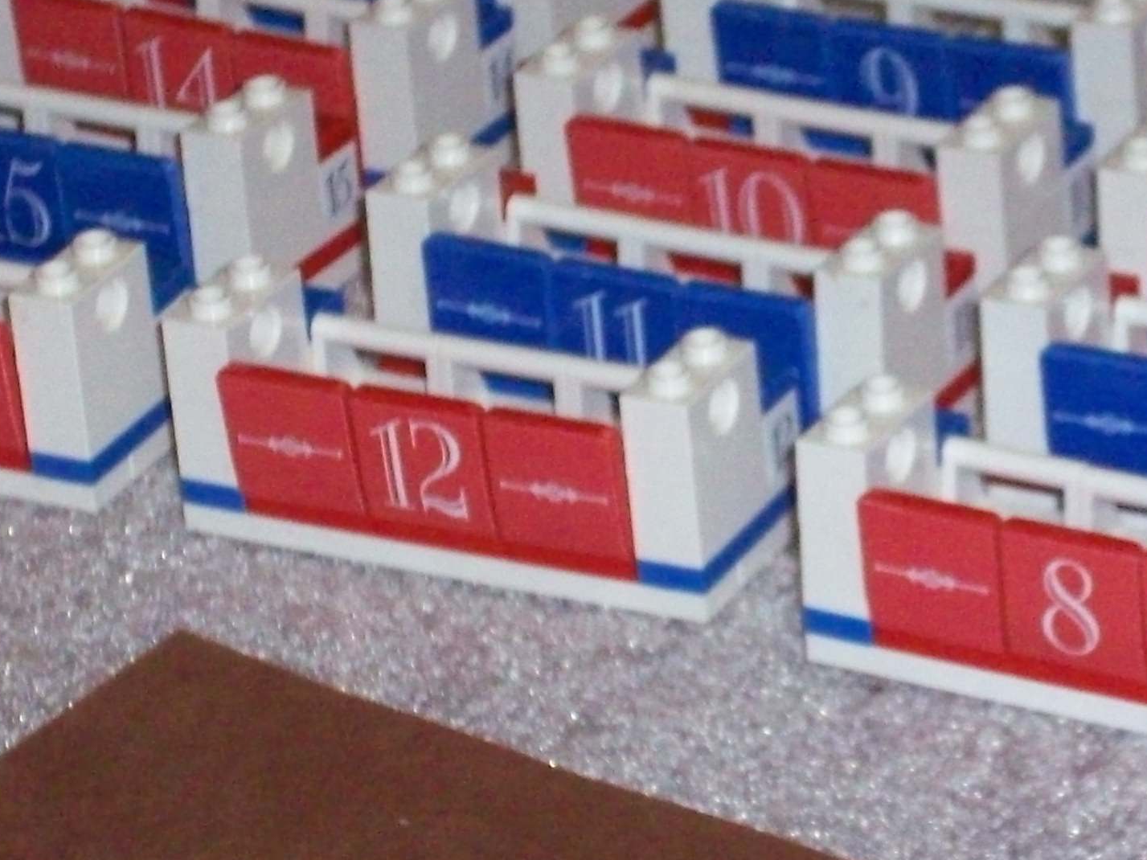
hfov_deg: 10.0
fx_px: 6527
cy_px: 424
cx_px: 1036
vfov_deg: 7.5
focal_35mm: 197
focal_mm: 15.3
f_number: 4.7
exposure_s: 1/229
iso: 400
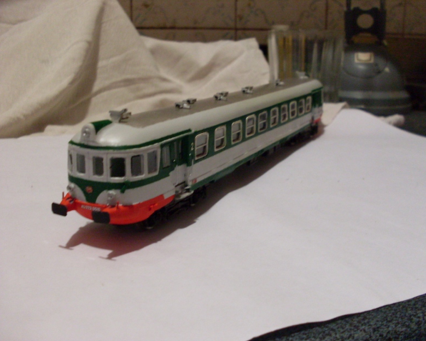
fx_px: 504
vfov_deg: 37.3
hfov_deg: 45.8
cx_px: 226
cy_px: 170
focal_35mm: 40
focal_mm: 6.3
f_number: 2.8
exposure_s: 1/15
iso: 200
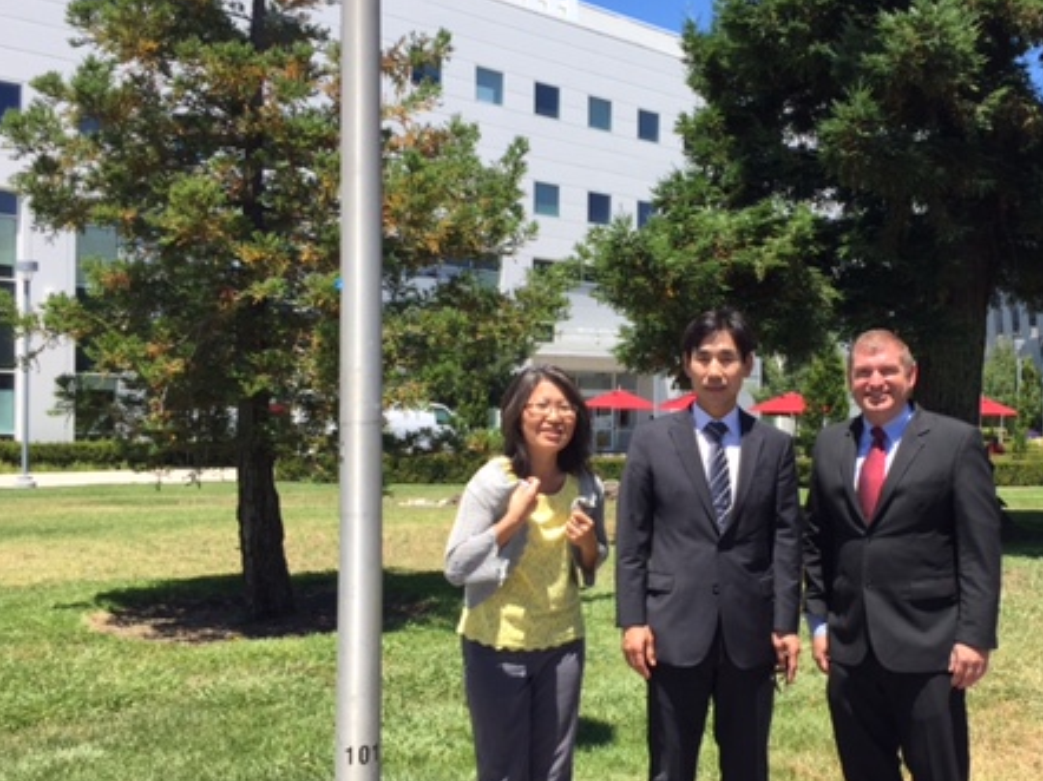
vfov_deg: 34.3
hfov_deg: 44.1
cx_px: 703
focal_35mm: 42
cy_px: 415
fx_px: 1265
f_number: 2.2
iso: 32
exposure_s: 1/1236
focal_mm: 4.15
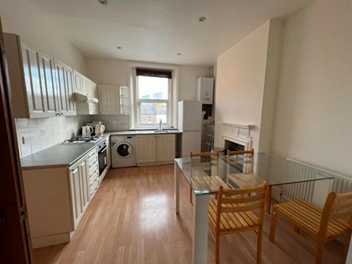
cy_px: 132
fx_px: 132
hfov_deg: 106.2
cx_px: 176
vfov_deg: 89.9
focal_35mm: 13
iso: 80
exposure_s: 1/99
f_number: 1.8
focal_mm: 1.57
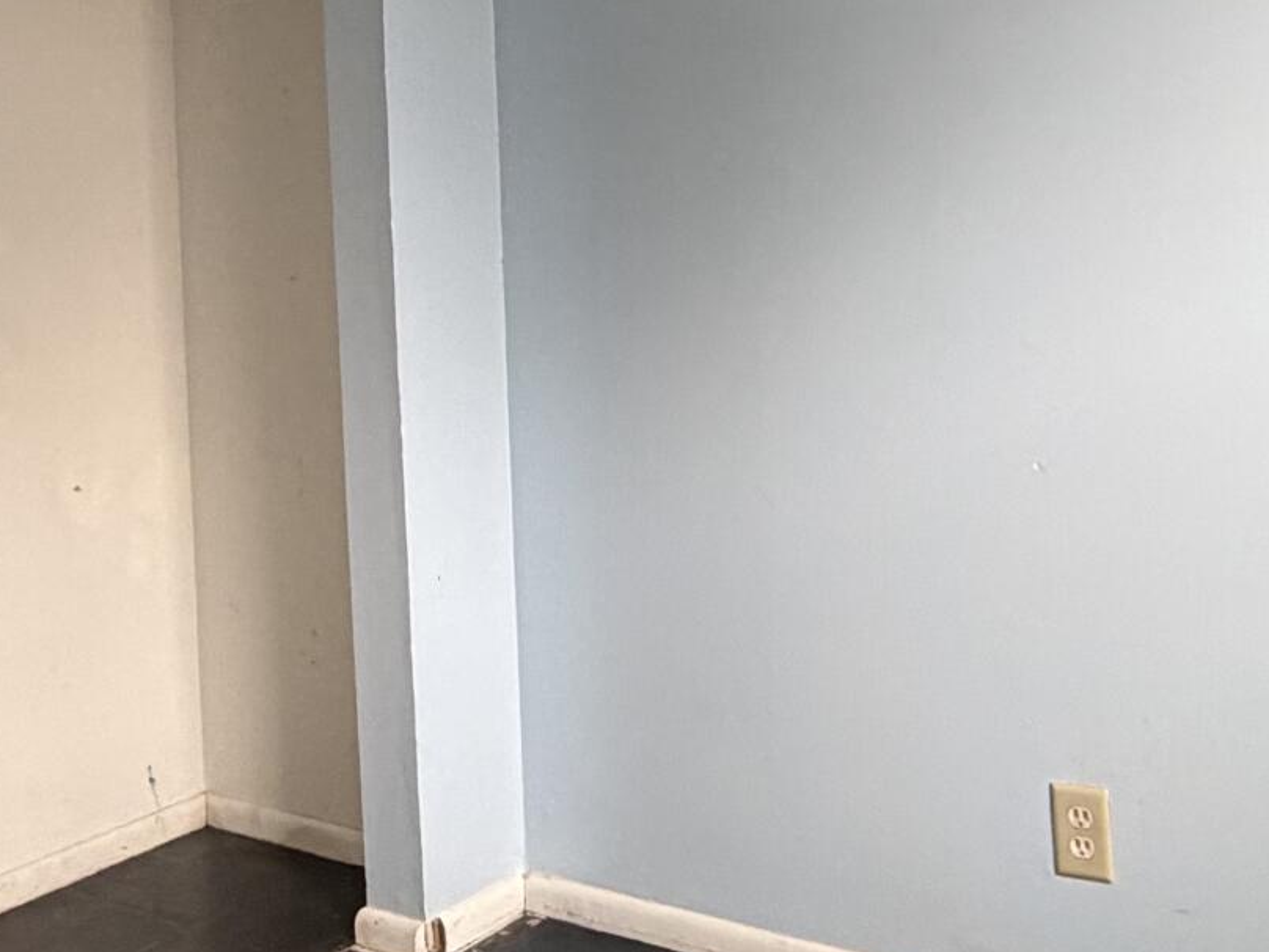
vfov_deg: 27.6
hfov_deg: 36.8
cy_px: 220
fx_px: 1906
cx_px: 686
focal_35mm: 52
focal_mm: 2.22
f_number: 2.2
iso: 320
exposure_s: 1/70
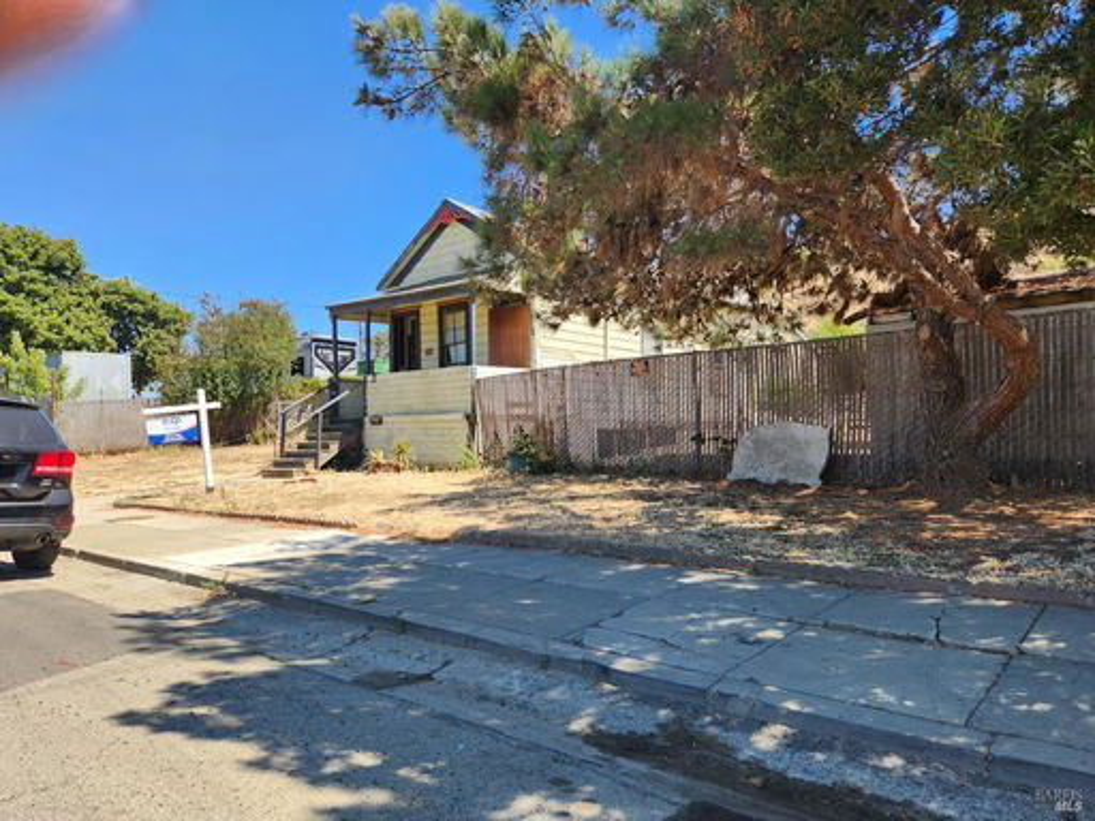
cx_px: 548
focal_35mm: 23
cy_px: 410
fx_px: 728
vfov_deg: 58.9
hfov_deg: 73.9
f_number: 1.8
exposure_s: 1/809
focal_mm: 5.4
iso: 20
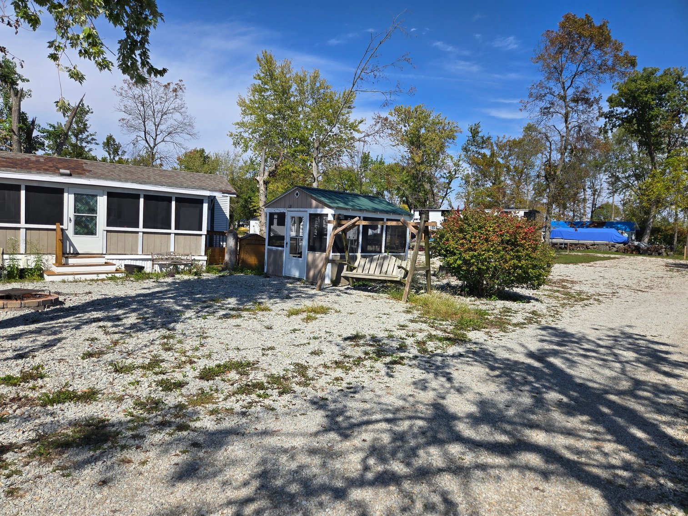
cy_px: 258
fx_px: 457
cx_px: 344
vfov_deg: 58.9
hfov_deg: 73.9
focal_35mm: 23
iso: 25
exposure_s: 1/2265
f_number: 1.8
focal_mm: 5.4
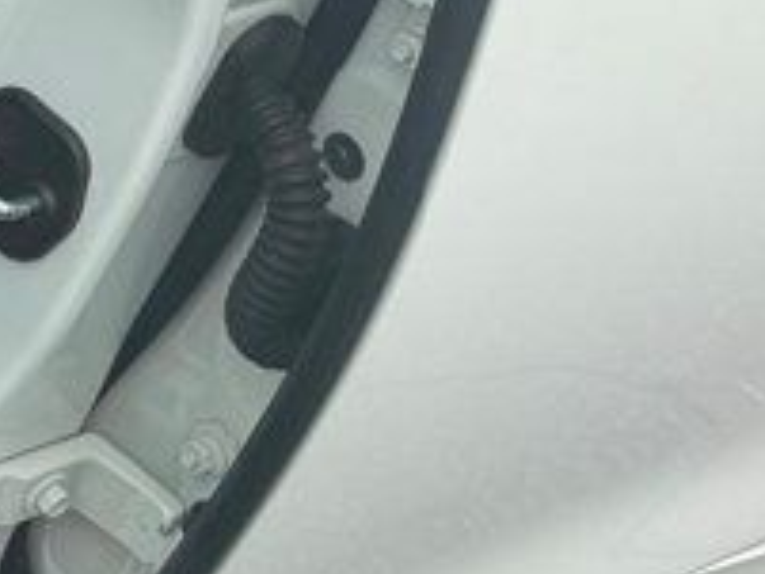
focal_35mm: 122
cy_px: -563
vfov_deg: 11.1
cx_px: -1119
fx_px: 2698
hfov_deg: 12.4
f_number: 1.78
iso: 80
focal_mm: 6.76
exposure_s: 1/1770
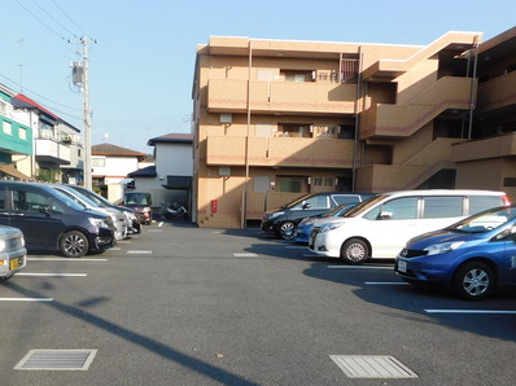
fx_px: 551
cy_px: 288
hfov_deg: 49.8
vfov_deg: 37.7
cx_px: 205
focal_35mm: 37
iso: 125
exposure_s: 1/800
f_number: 3
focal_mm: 4
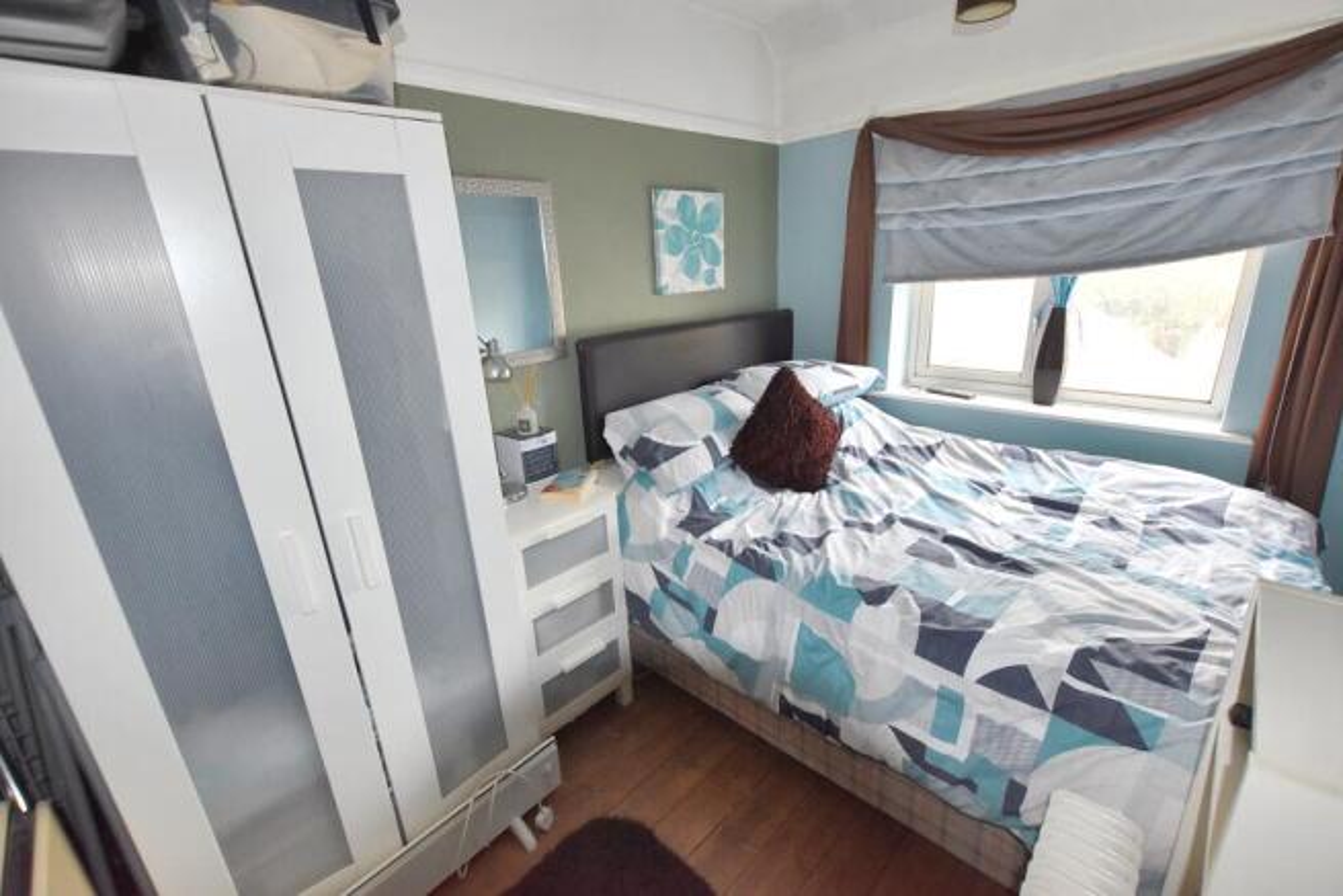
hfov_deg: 100.4
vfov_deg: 77.4
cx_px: 672
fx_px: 560
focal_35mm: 15
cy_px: 448
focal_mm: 10
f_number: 4.5
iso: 800
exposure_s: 1/200
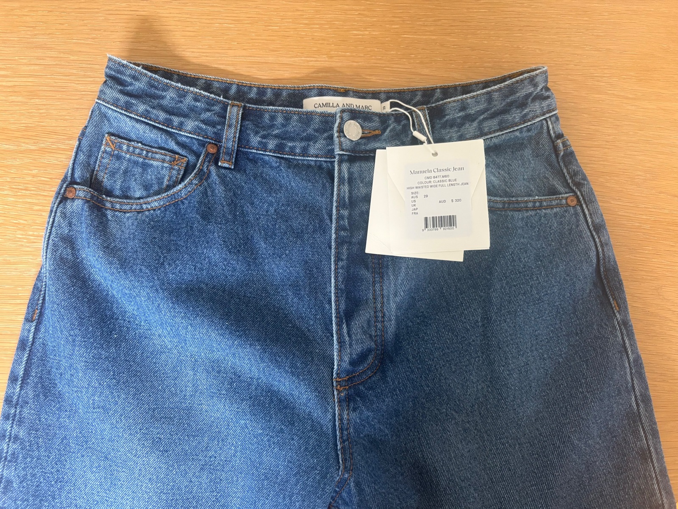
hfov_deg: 67.3
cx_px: 339
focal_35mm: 26
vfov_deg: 53.1
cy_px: 254
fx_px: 509
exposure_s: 1/60
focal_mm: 5.96
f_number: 1.6
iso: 400
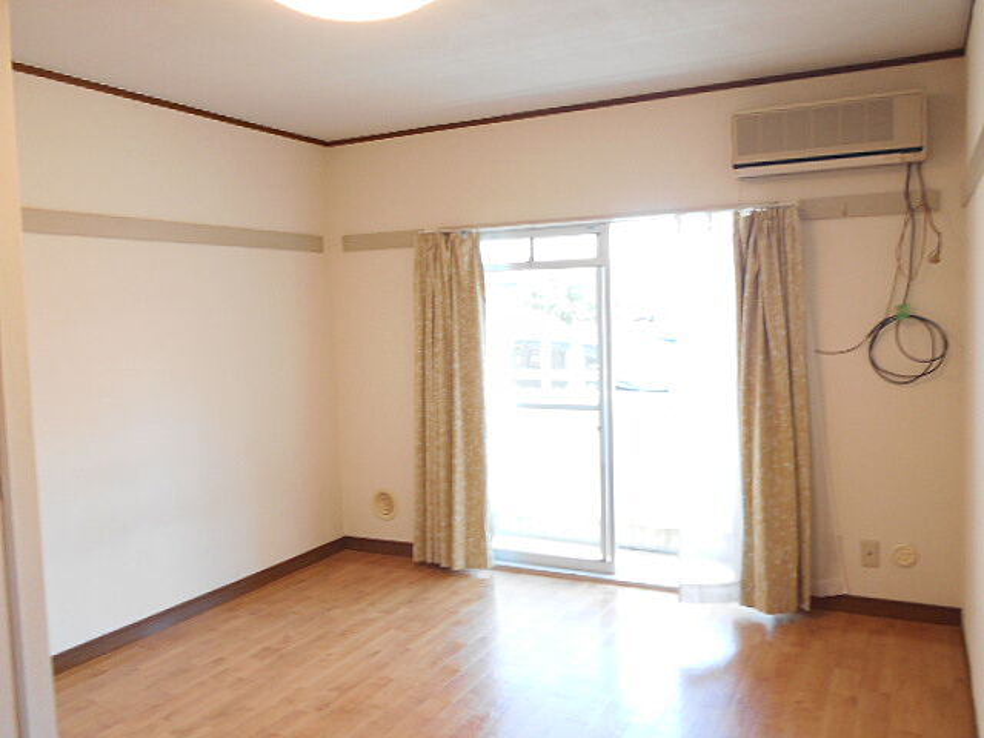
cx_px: 492
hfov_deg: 60.0
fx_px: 853
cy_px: 369
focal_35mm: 30
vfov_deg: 46.8
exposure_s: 1/30
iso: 110
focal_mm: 5.1
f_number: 3.4
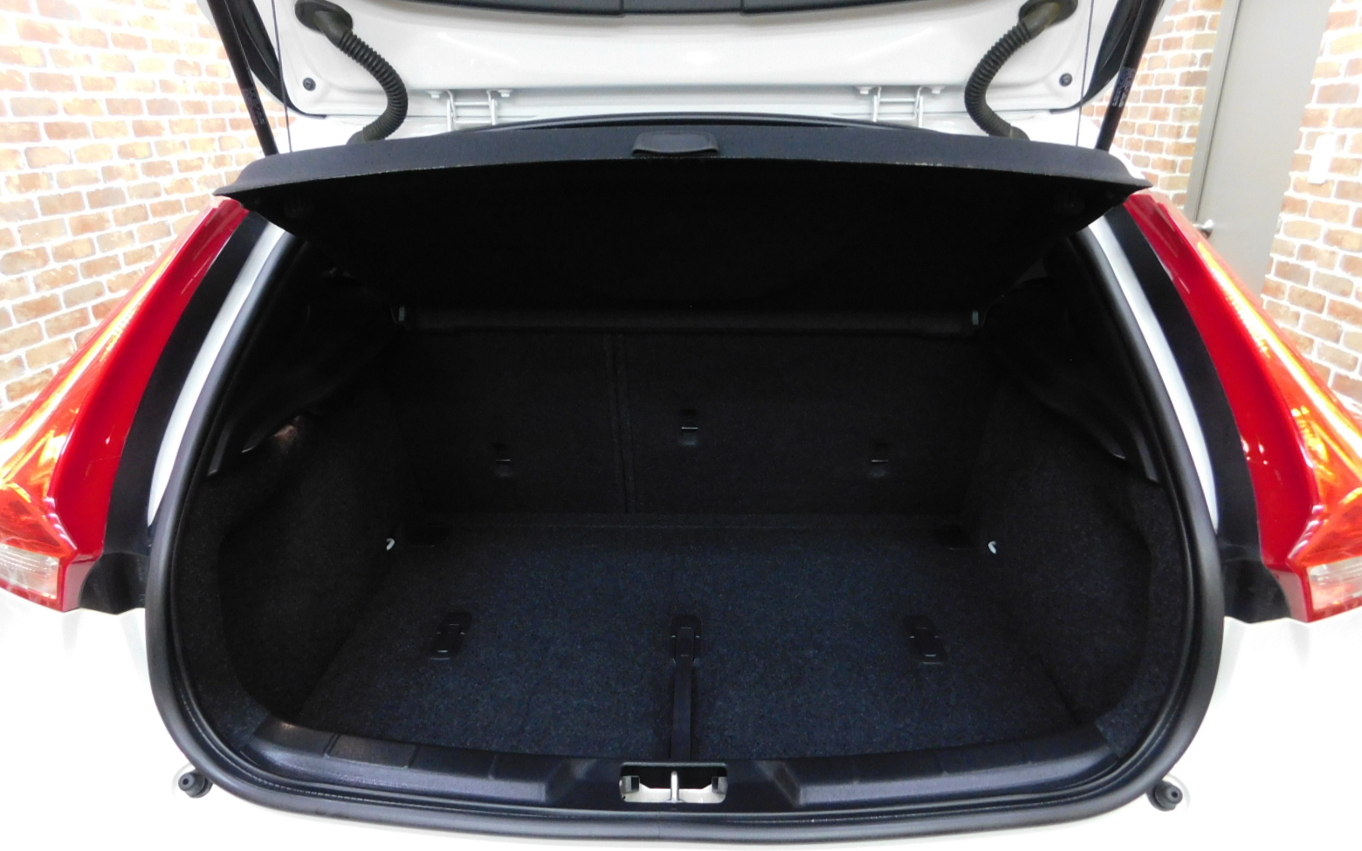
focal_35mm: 25
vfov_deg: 49.1
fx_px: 928
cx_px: 675
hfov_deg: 72.5
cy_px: 485
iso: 400
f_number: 3
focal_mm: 4
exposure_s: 1/20
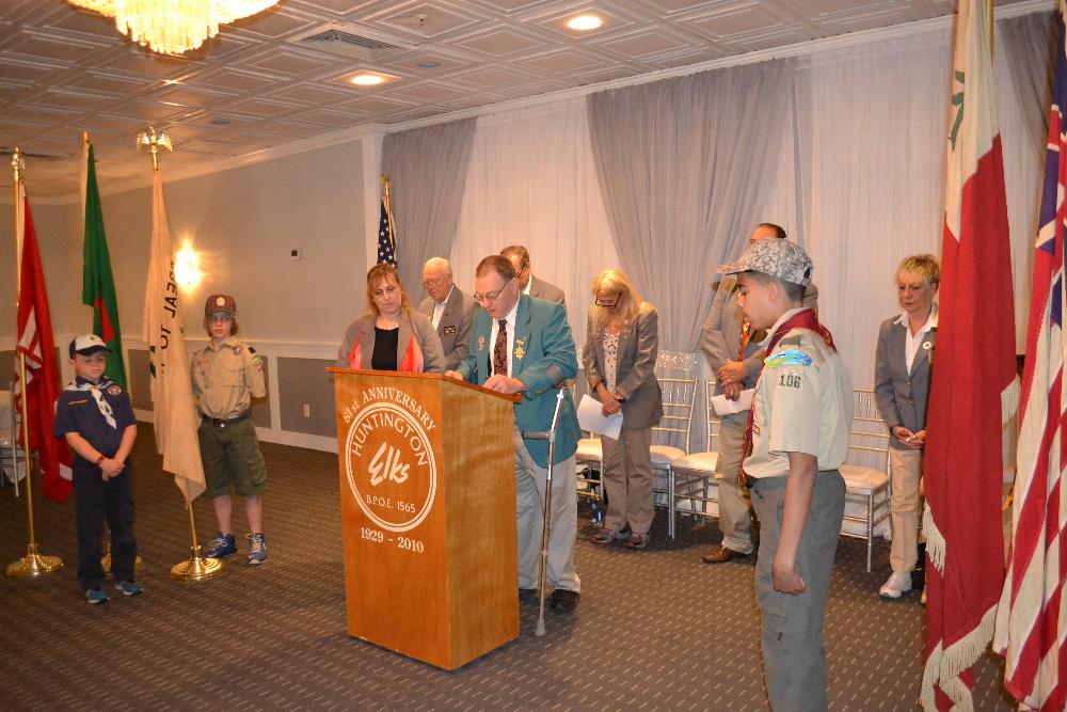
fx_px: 800
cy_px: 356
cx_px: 534
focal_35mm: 27
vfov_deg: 47.9
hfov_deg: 67.4
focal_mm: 18
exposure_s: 1/60
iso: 3200
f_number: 3.5
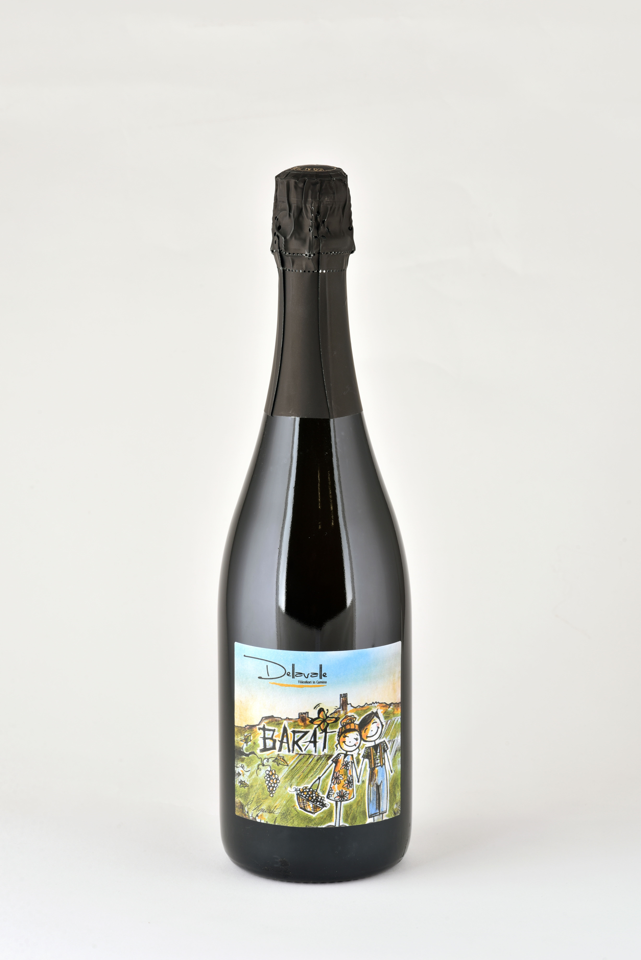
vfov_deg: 19.5
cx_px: 320
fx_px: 2802
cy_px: 480
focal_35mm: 105
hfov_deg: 13.1
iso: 100
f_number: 14
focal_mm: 105
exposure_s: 1/125
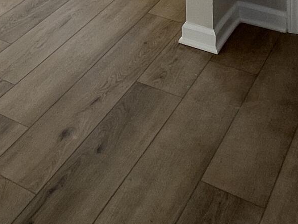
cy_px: -261
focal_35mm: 66
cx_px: 8
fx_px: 568
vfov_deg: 15.8
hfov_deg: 27.8
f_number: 1.8
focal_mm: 1.57
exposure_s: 1/127
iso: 32
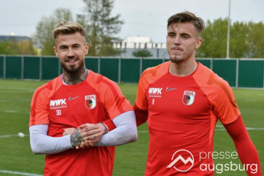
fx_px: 1210
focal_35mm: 165
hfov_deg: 12.4
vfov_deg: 8.3
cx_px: 132
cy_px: 88
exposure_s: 1/500
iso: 500
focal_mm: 110
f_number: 11
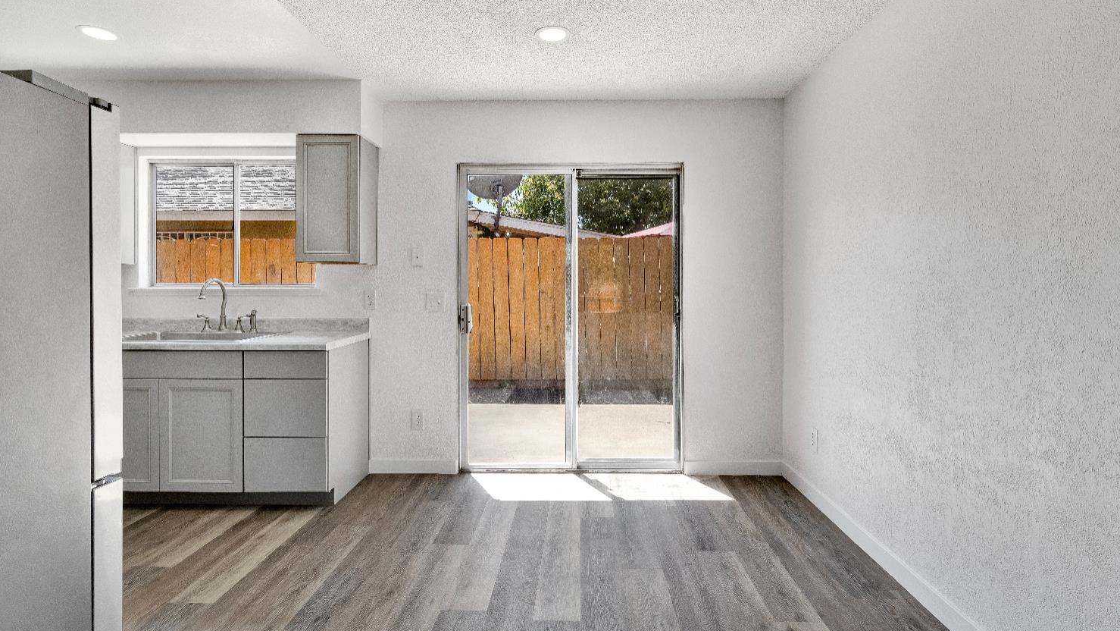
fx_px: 521
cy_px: 291
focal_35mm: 18
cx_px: 567
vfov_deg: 62.3
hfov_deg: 94.2
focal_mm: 11
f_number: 8
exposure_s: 1/125
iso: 400
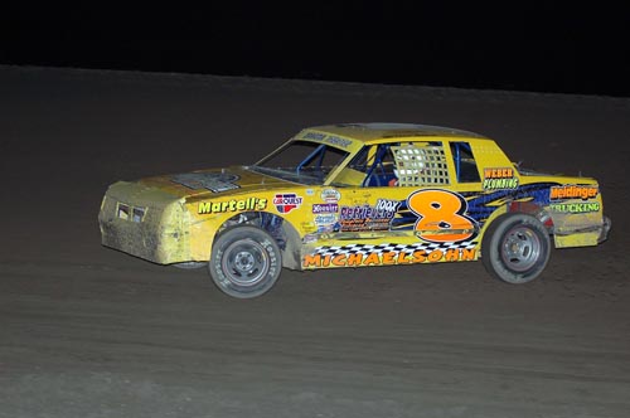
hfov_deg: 17.1
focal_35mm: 120
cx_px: 315
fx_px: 2097
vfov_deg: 11.4
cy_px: 209
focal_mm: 80
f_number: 2.8
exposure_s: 1/500
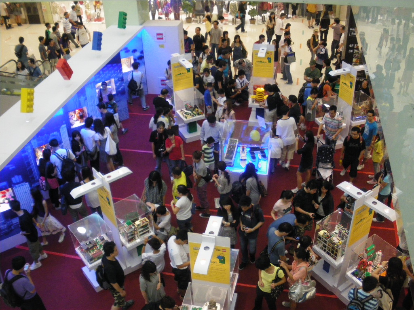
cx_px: 207
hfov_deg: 51.4
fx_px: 431
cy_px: 155
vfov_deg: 39.7
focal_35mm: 36
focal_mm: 6.3
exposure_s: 1/50
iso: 400
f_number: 3.5
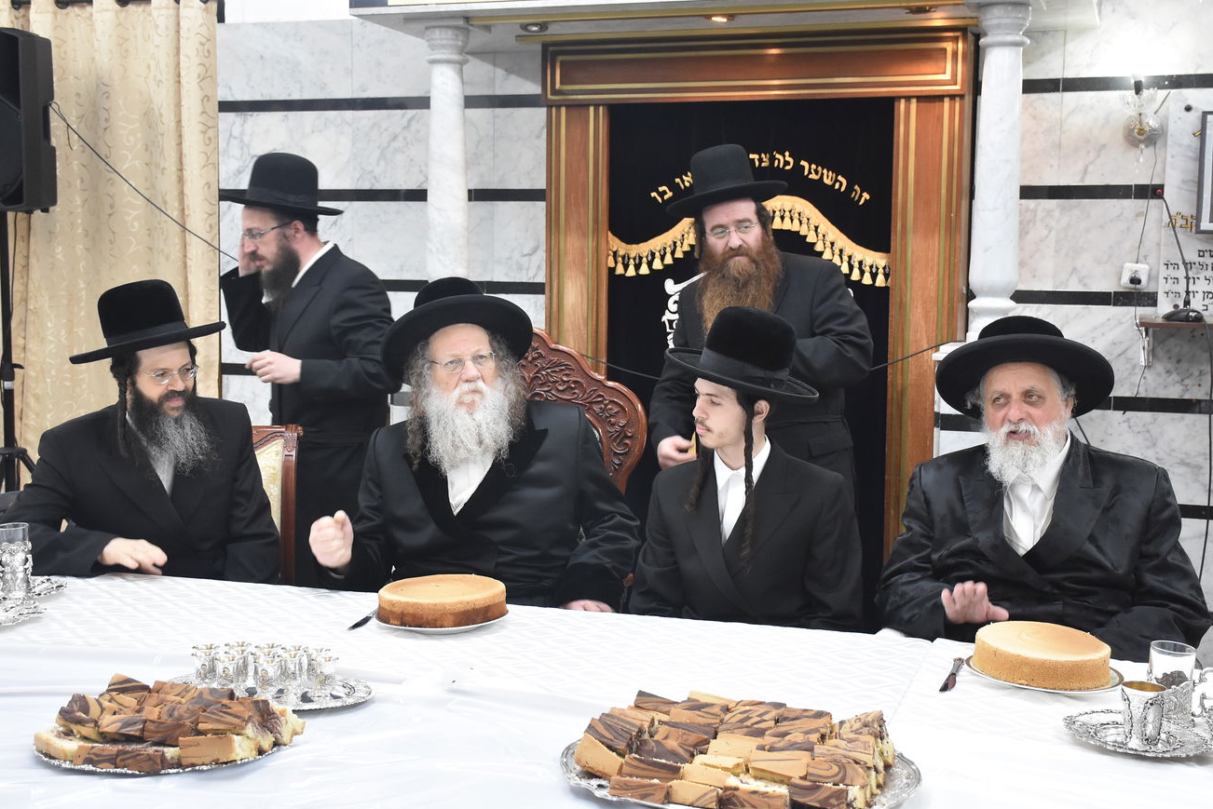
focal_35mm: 44
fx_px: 1467
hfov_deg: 44.9
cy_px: 384
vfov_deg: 30.8
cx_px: 642
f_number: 5.6
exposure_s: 1/100
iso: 1600
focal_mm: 27
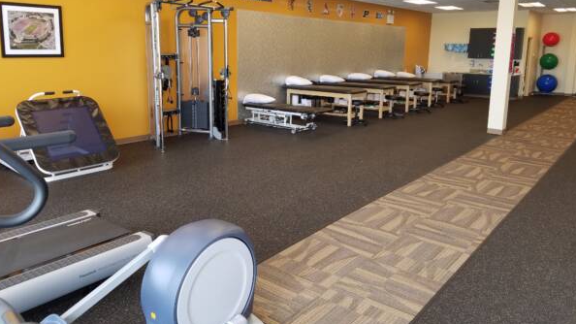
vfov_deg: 39.7
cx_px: 285
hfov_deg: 66.1
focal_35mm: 29
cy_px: 108
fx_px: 443
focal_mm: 4.2
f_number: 1.7
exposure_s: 1/60
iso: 80
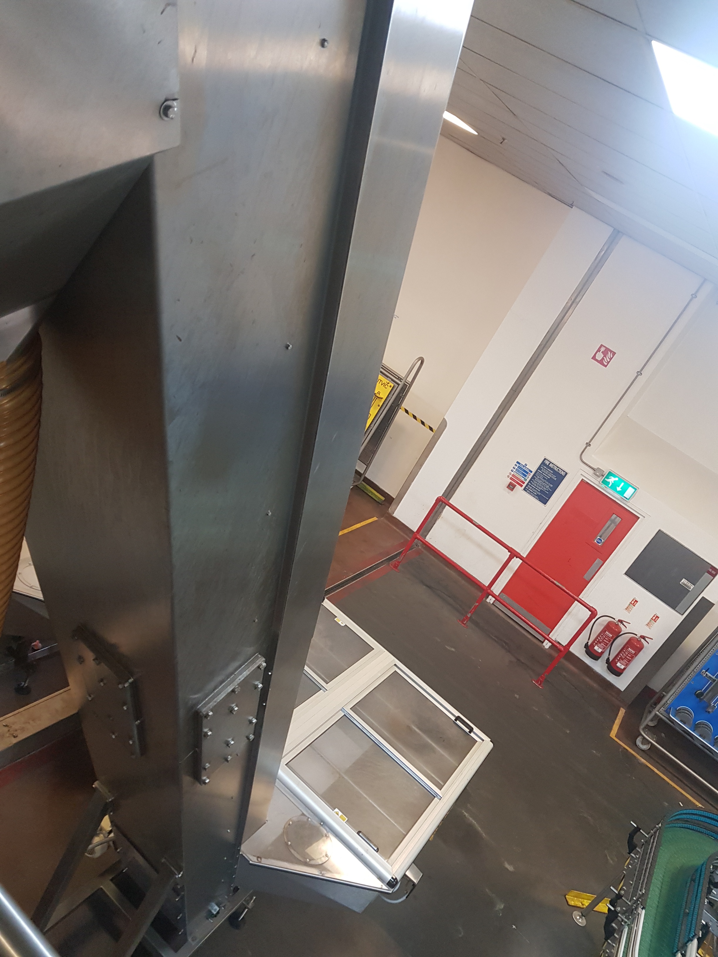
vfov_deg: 67.3
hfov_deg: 53.1
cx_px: 359
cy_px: 478
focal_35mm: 26
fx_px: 719
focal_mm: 4.3
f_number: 1.7
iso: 200
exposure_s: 1/33
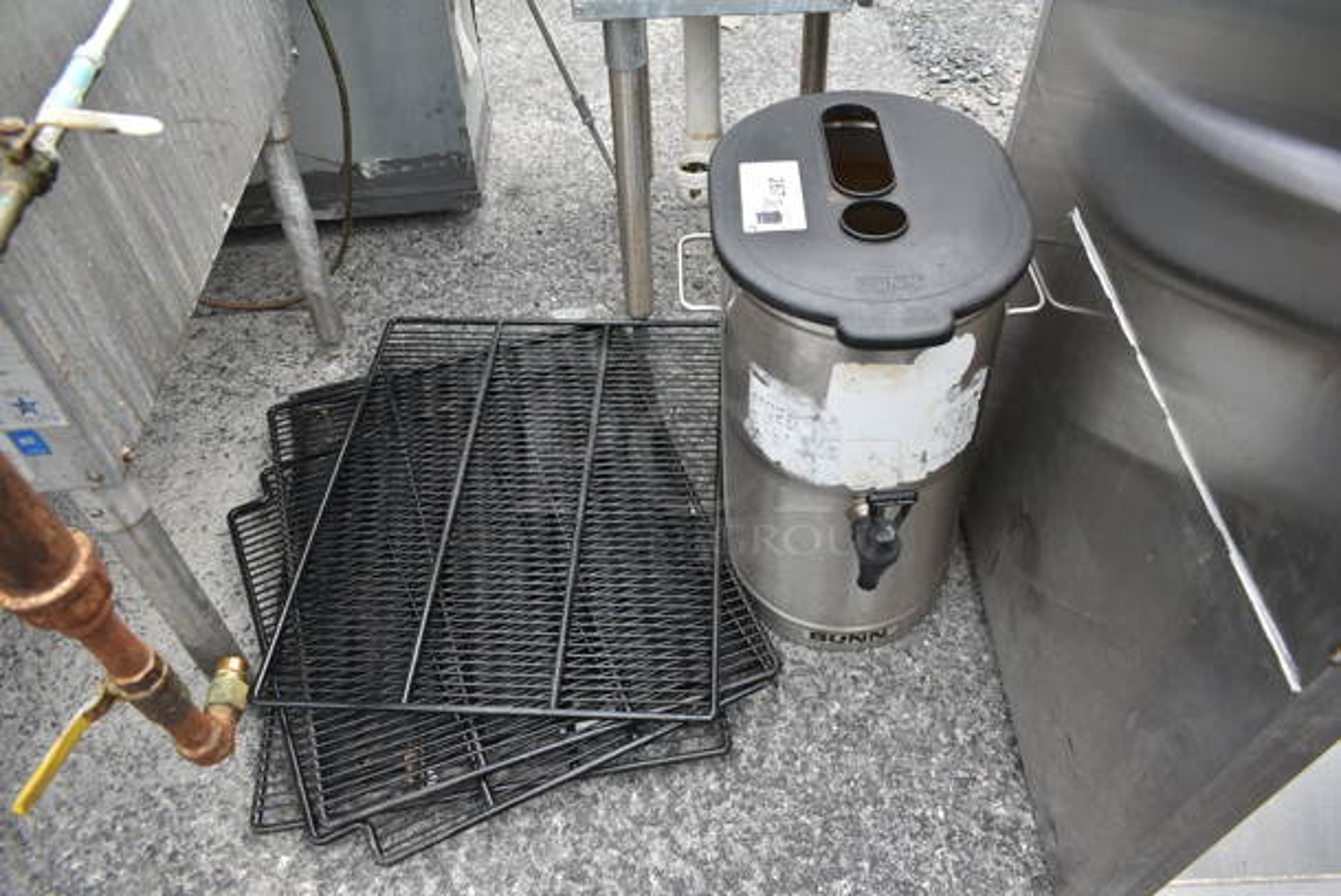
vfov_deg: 48.0
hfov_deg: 67.3
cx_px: 670
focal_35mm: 27
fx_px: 1007
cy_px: 448
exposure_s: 1/125
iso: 100
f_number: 5.6
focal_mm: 18
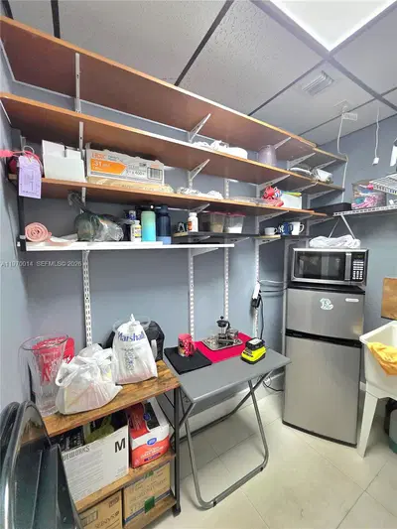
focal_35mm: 13
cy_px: 264
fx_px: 199
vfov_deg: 106.2
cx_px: 198
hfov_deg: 89.9
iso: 250
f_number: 1.9
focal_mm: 2.2
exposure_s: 1/120
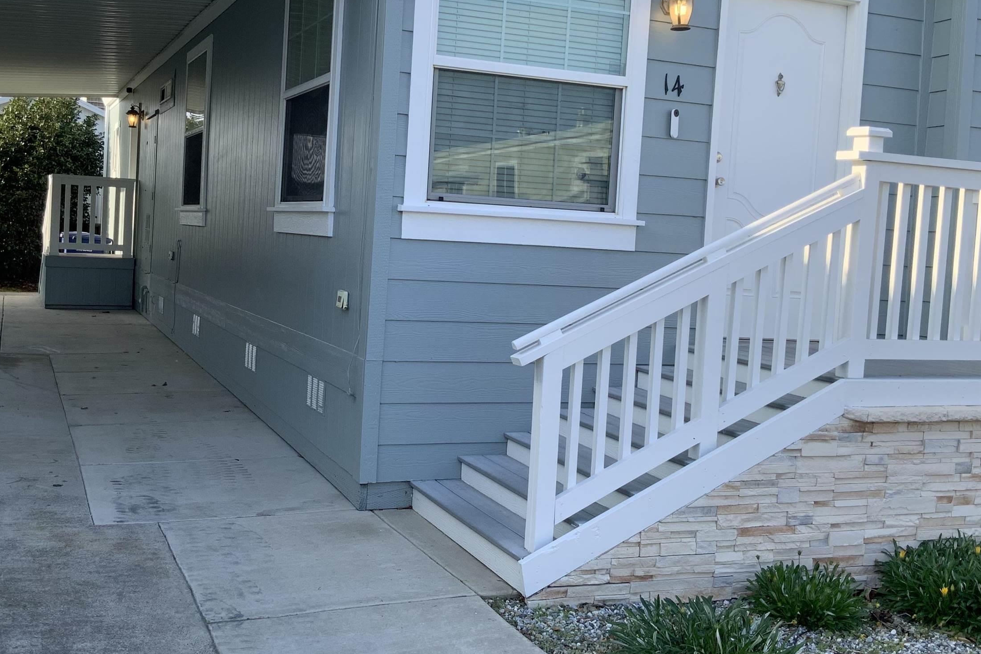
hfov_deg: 46.4
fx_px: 1144
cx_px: 449
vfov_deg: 31.8
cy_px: 266
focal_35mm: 42
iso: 16
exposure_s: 1/529
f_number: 1.8
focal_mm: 3
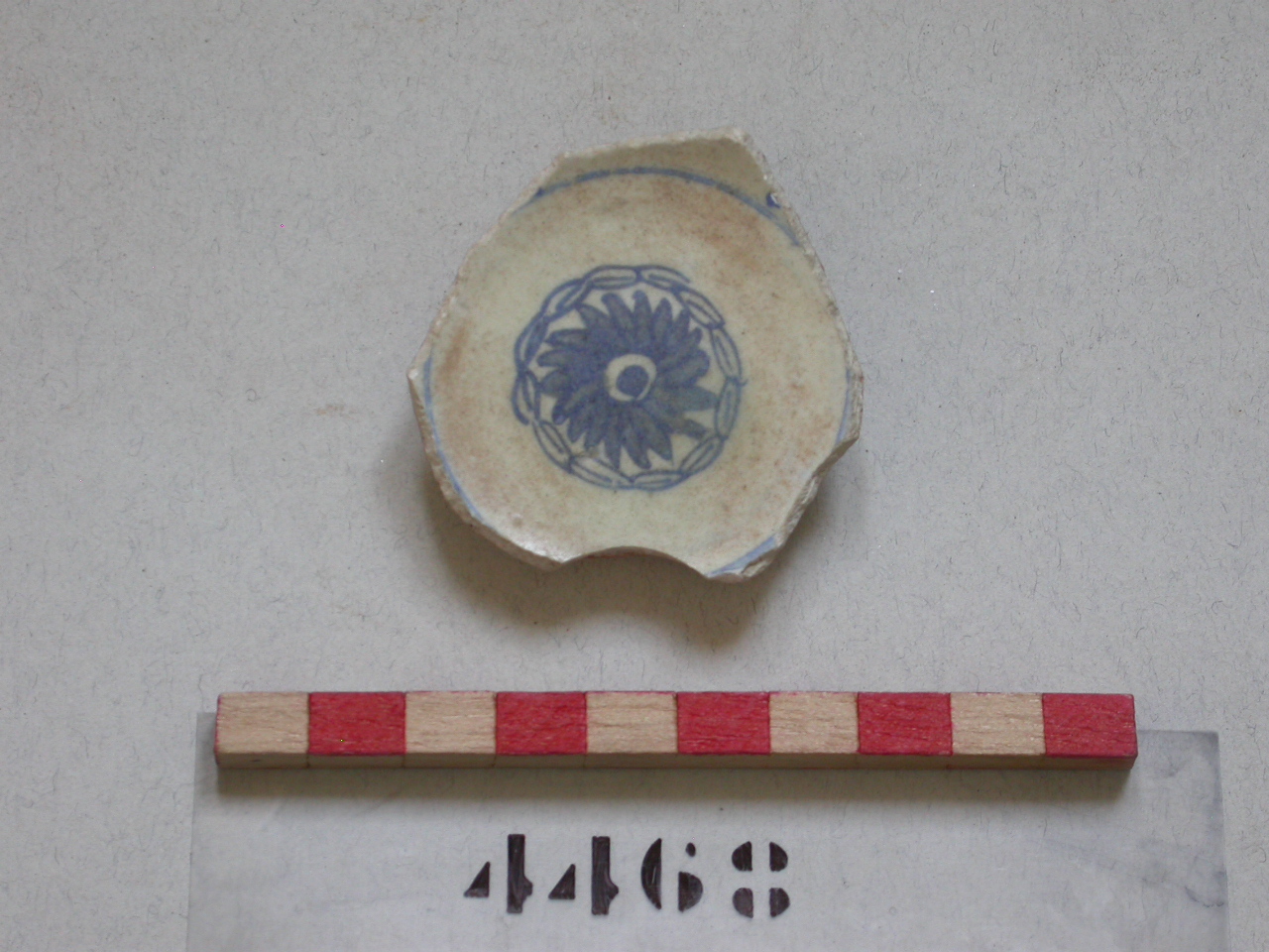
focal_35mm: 143
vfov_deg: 10.4
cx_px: 634
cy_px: 476
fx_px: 5242
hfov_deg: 13.8
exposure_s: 1/11.1
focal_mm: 29.7
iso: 100
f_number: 4.9
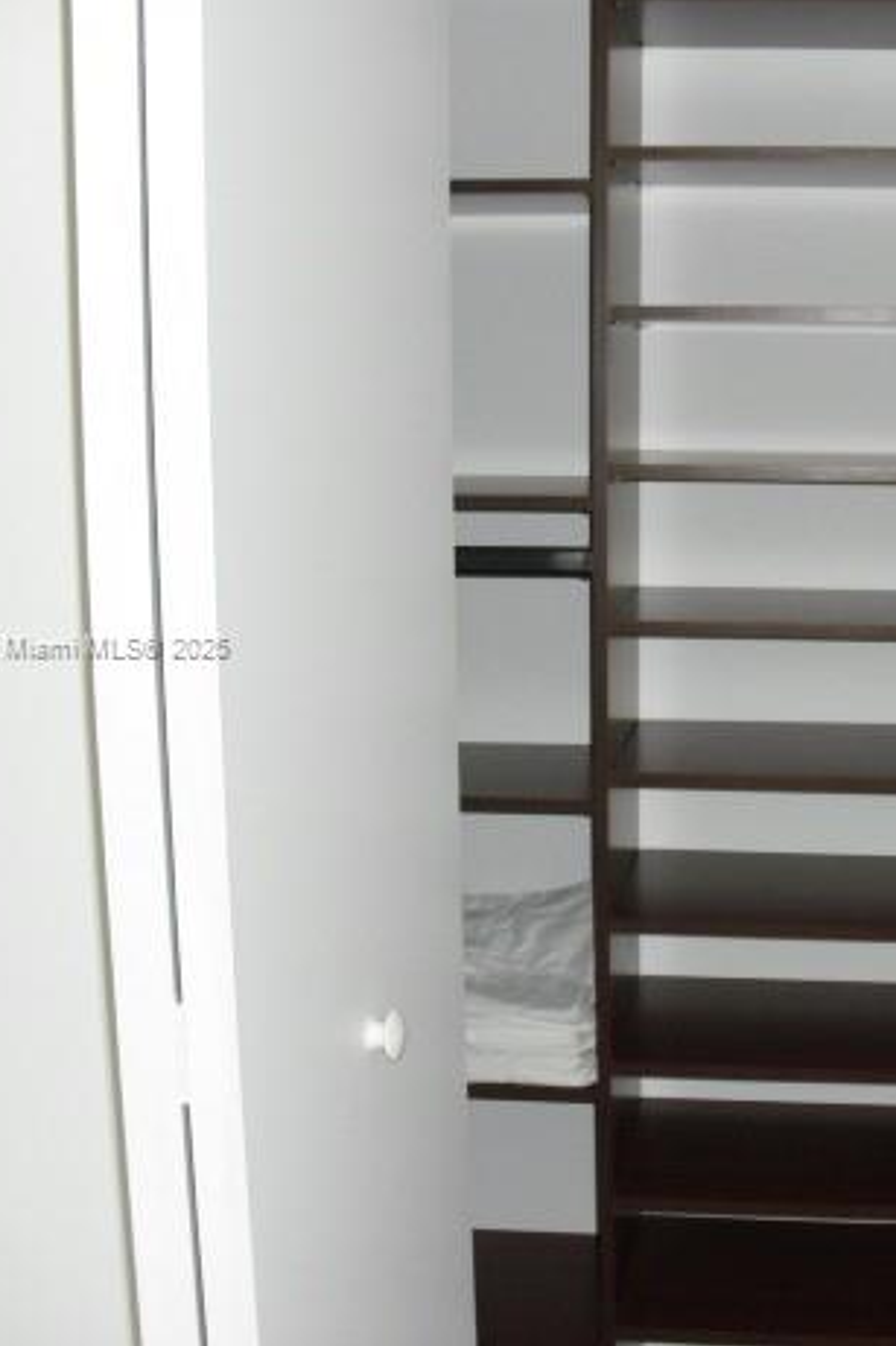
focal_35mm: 52
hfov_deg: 25.4
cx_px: 756
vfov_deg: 38.2
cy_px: 648
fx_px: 1943
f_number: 3.1
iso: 200
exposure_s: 1/125
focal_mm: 6.3
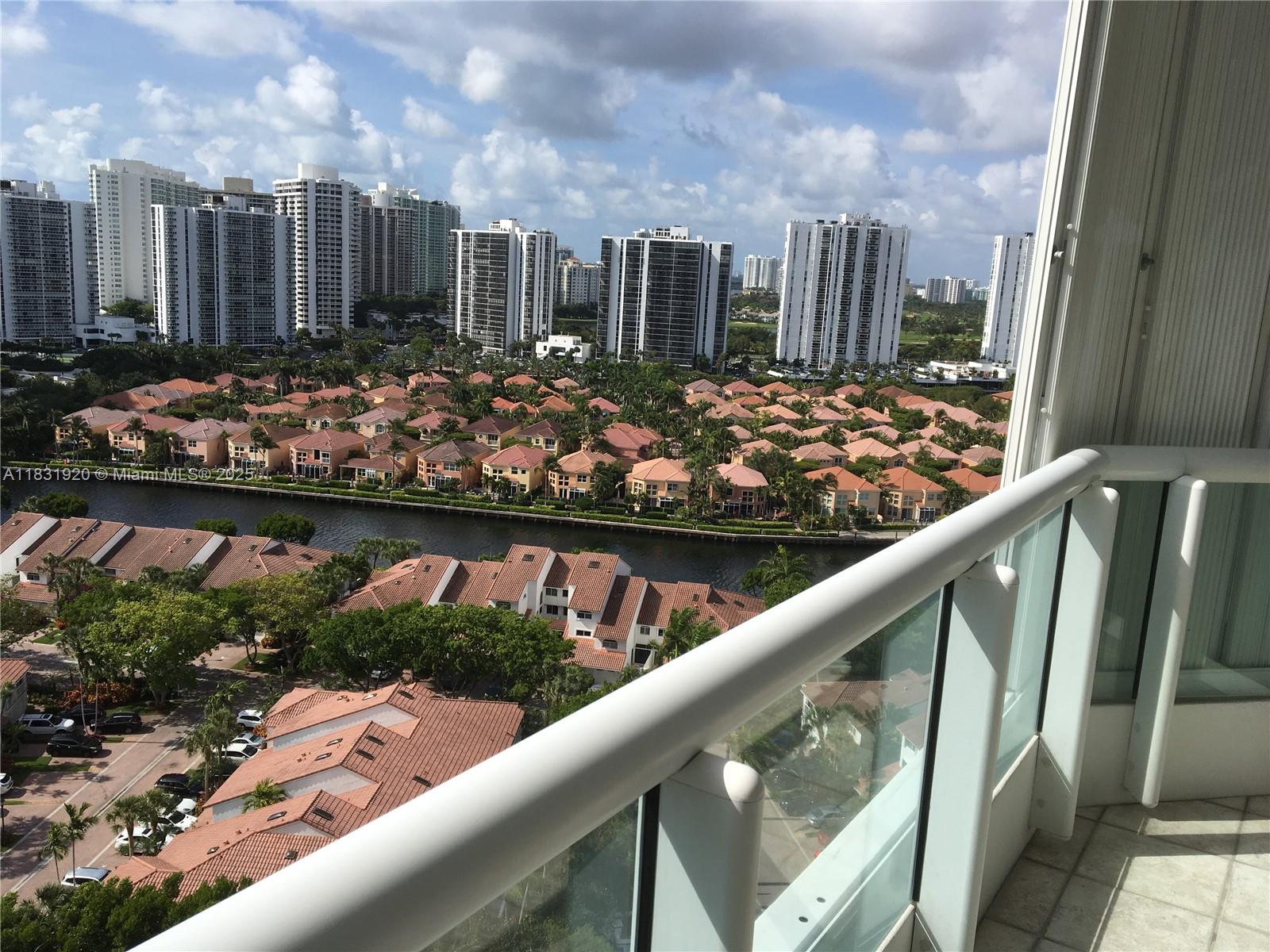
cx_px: 635
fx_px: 1064
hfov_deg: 61.7
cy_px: 476
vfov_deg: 48.2
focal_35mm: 29
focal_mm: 4.15
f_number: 2.2
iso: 25
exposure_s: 1/2481
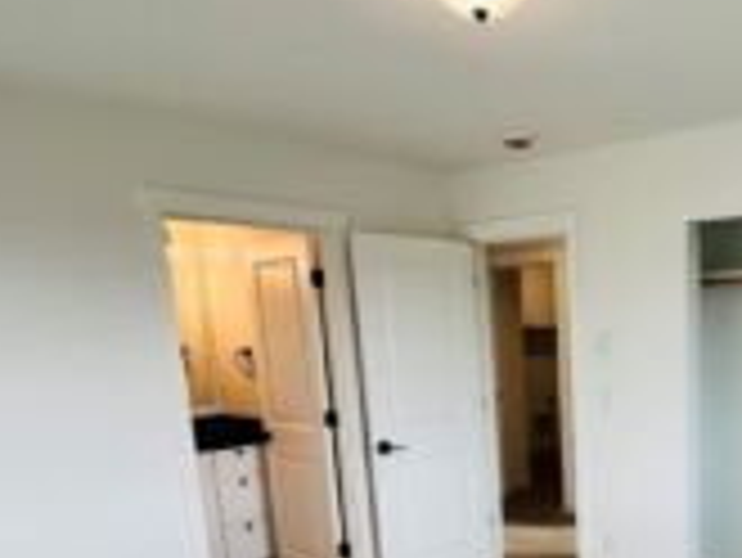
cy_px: 459
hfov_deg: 49.0
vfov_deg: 39.9
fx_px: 729
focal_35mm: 34
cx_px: 648
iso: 64
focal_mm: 2.22
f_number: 2.2
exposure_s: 1/120
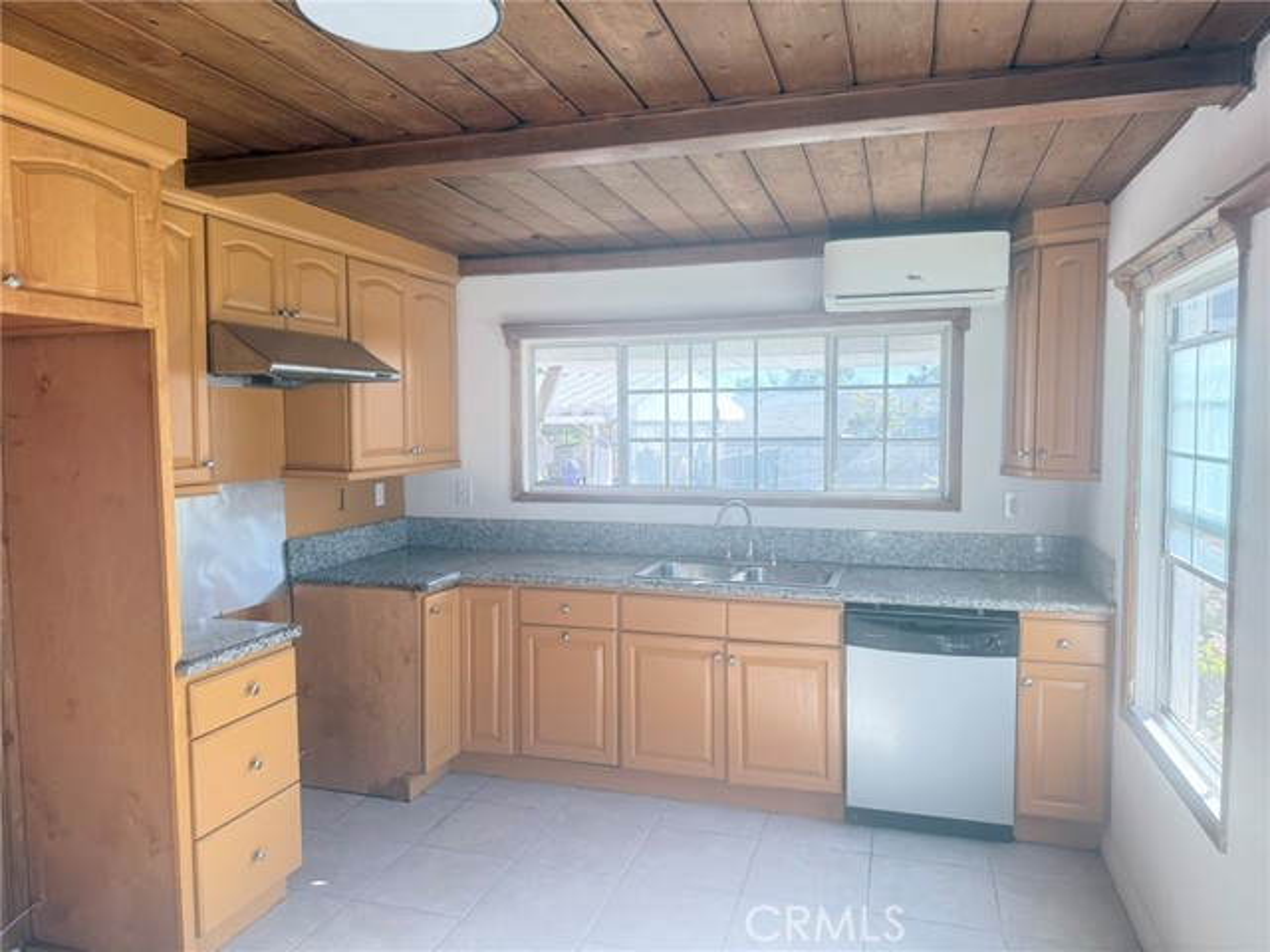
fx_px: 881
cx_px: 635
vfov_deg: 56.8
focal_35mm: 24
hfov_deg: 71.6
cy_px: 476
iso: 100
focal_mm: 6.76
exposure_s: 1/243
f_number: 1.78
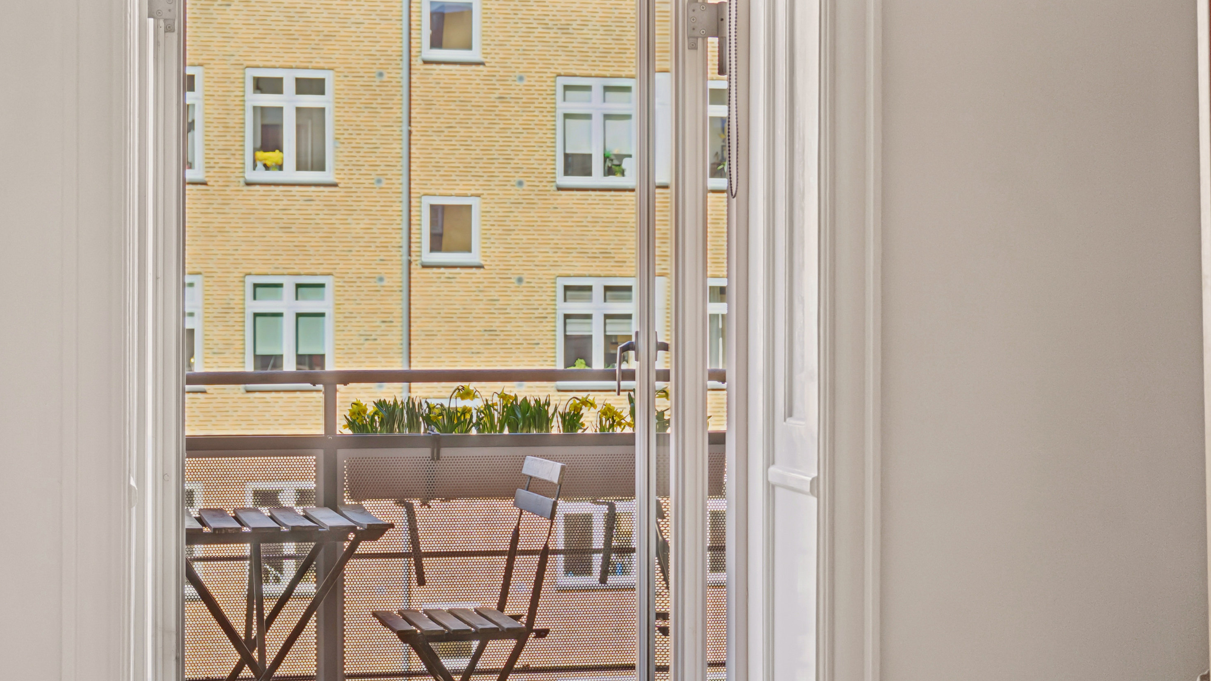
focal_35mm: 67
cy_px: 388
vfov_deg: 18.0
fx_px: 2151
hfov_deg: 31.4
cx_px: 606
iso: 320
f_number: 5.6
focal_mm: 42
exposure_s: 1/200
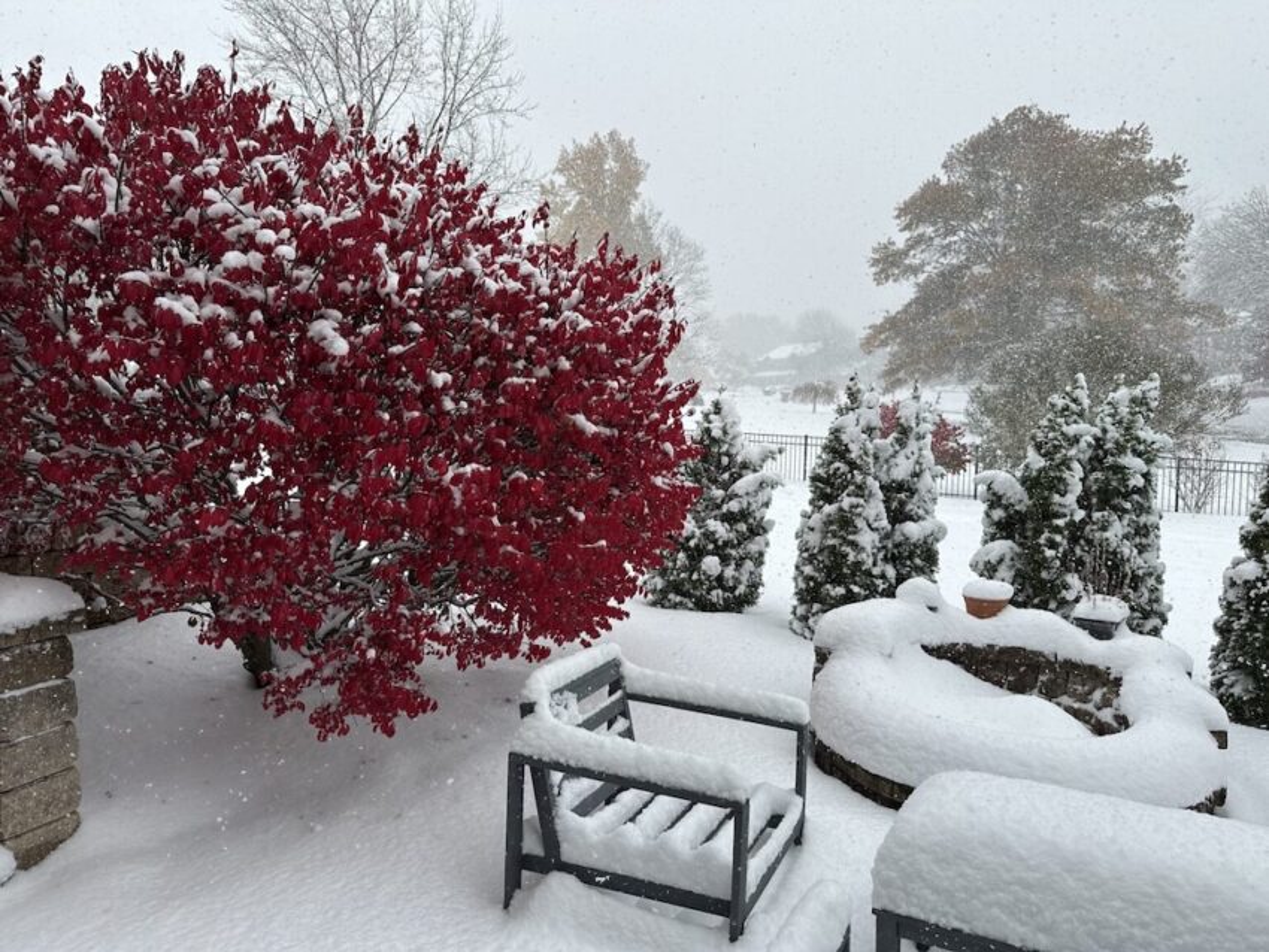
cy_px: 476
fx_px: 880
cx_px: 634
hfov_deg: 71.6
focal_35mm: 24
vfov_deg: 56.8
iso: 80
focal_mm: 6.86
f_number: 1.78
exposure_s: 1/1988
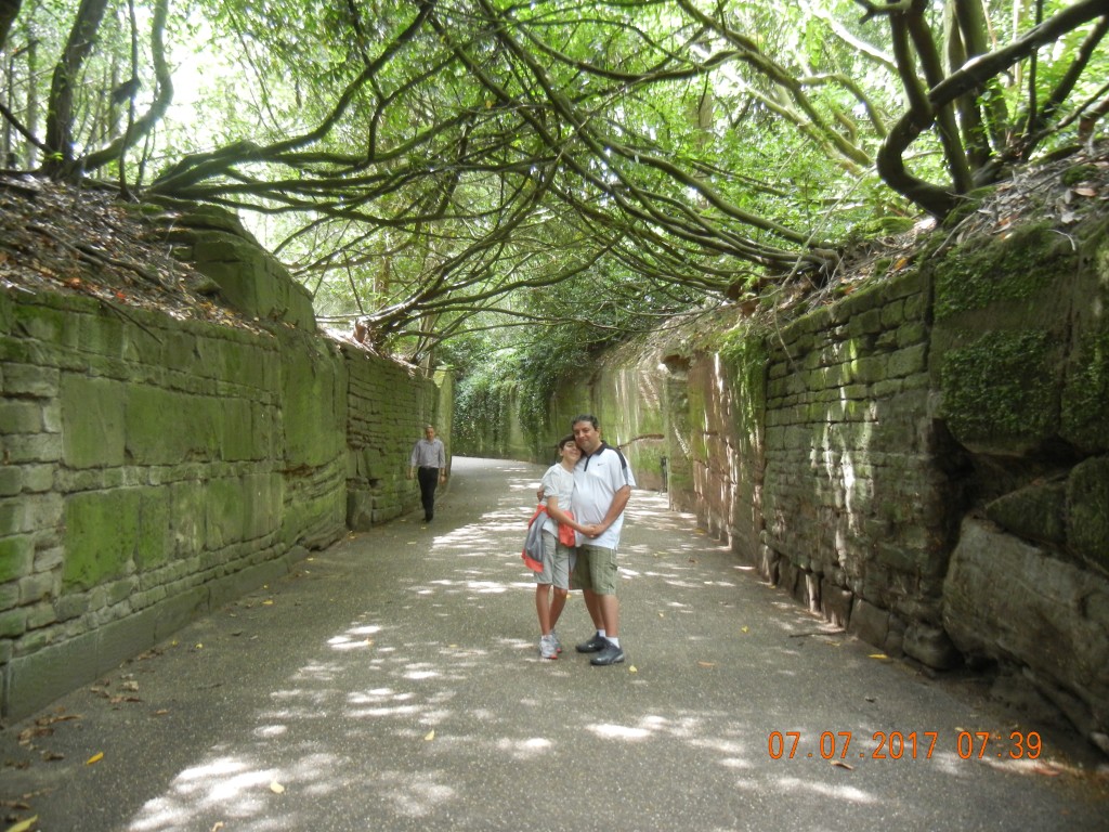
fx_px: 961
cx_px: 554
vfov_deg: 46.8
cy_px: 416
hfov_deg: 60.0
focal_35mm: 30
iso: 400
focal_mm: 5.4
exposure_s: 1/24.4
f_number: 3.5
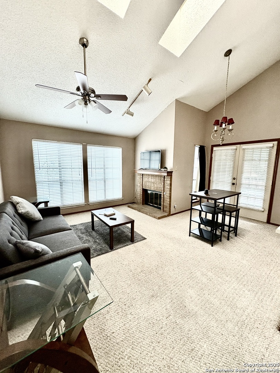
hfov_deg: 85.7
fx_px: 151
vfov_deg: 102.1
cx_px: 140
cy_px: 186
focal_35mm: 14
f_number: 2.2
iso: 250
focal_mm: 2.22
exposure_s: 1/60
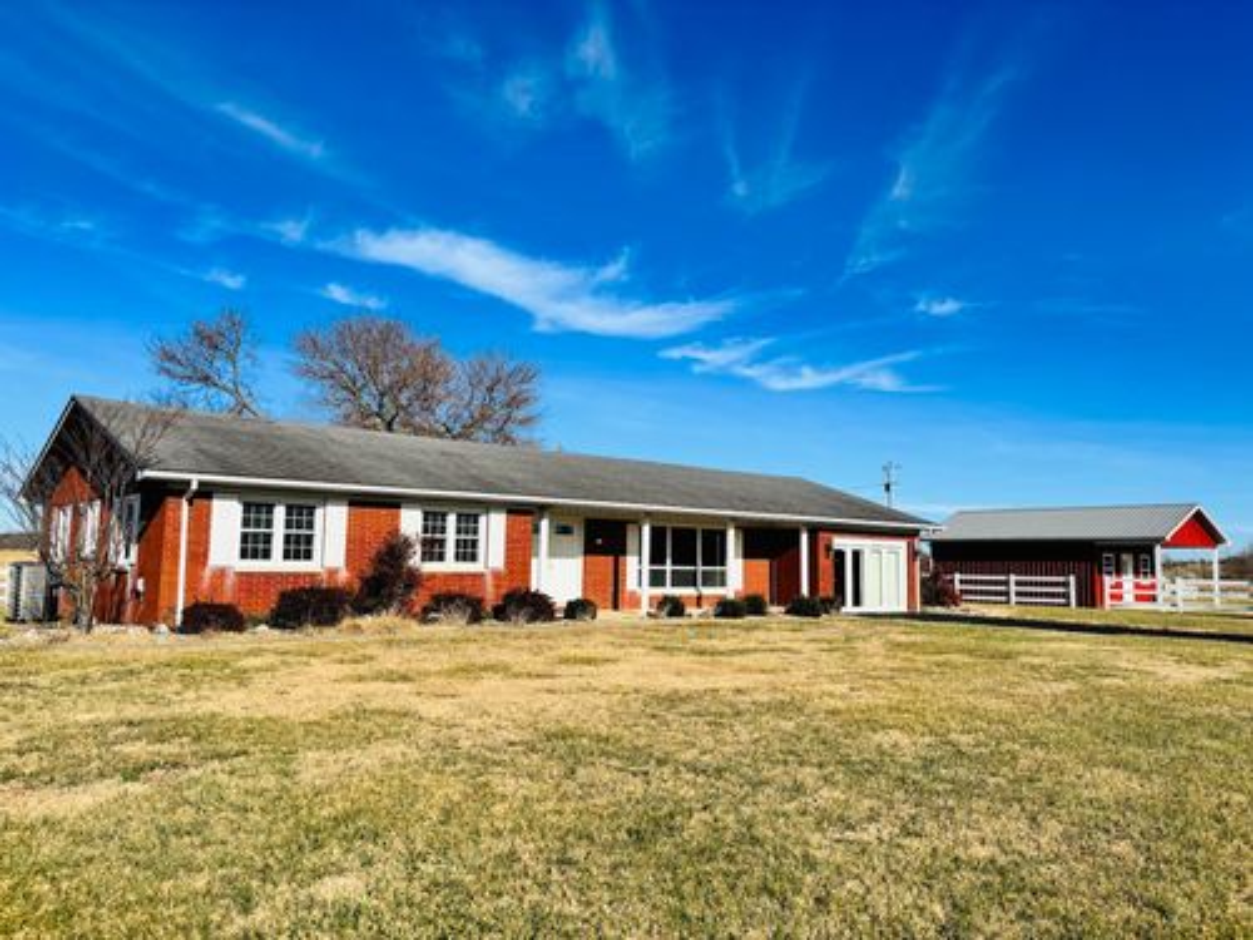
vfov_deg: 53.1
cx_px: 626
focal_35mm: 26
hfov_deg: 67.3
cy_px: 470
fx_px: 941
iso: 50
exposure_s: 1/5076
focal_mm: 5.96
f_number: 1.6
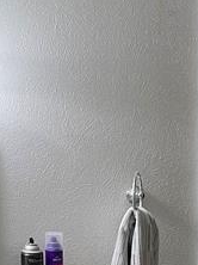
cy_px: 378
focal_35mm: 90
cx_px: 150
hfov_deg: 16.3
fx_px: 688
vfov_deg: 19.4
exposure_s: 1/60
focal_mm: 4.2
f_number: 1.6
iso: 80
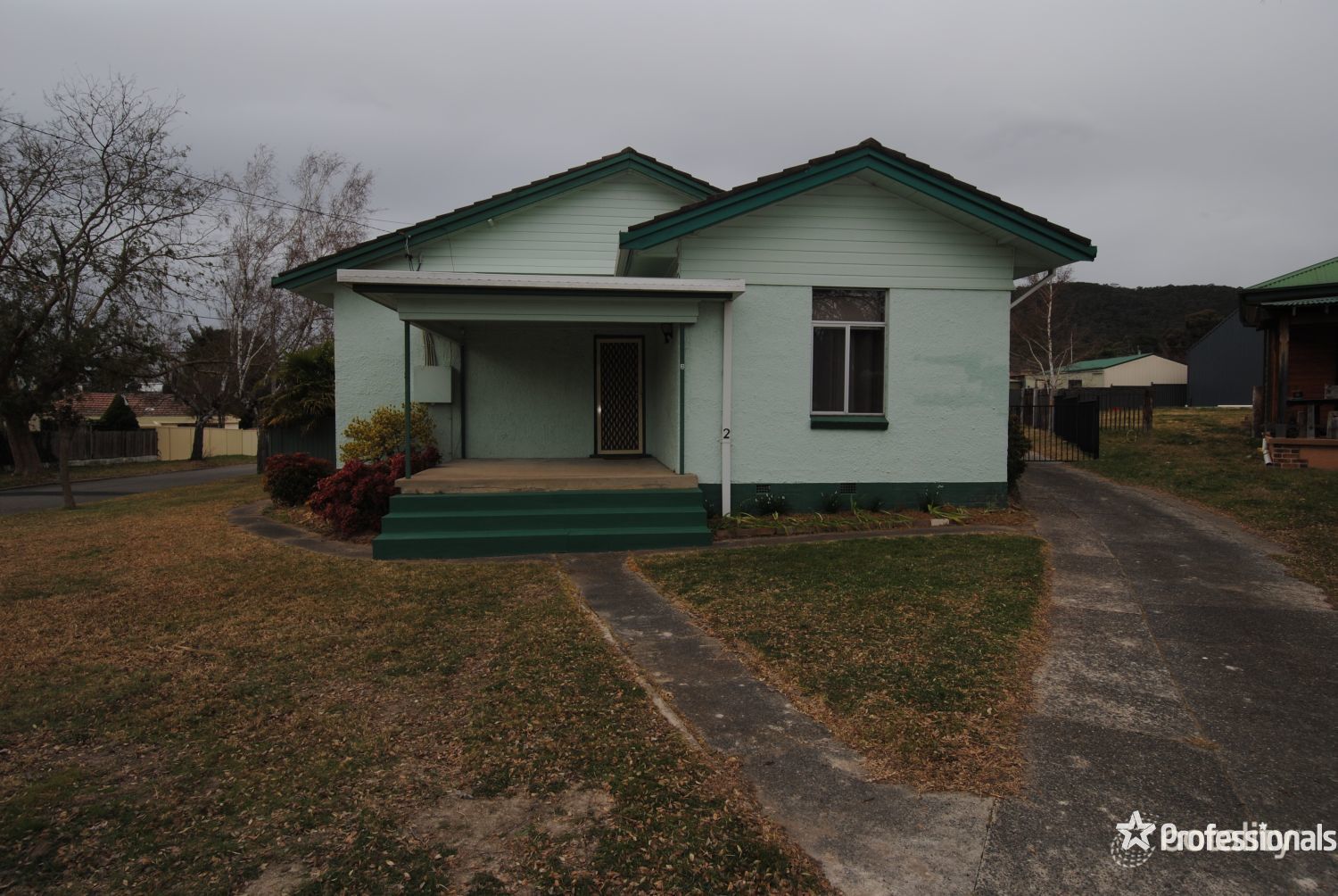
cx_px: 669
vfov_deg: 63.4
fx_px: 726
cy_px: 448
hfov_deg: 85.4
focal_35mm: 20
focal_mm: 13
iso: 100
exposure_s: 1/200
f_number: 7.1
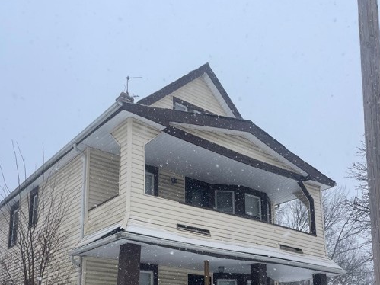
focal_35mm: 40
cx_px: 181
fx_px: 439
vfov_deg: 33.9
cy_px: 260
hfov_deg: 46.8
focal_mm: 4.2
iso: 32
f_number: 1.6
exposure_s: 1/1043
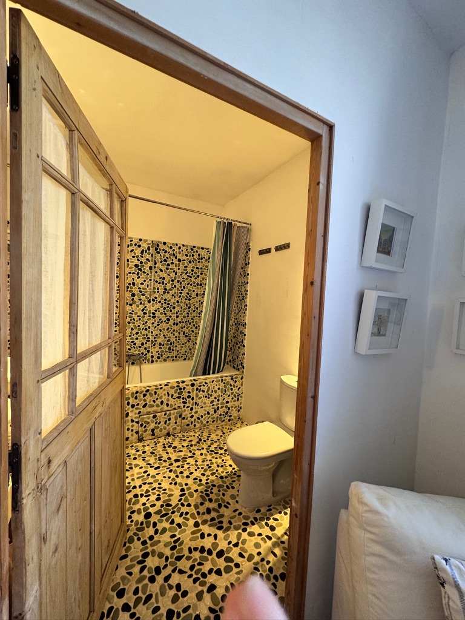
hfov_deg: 85.7
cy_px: 310
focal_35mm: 14
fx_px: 251
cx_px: 232
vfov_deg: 102.1
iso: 200
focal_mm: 2.22
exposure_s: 1/50
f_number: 2.2
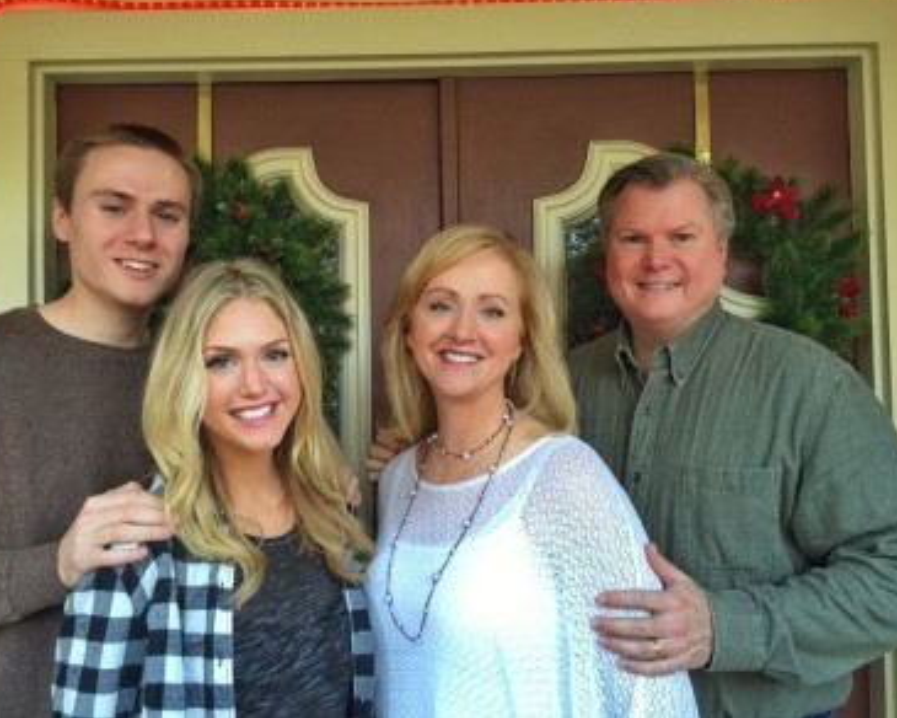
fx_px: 823
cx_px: 418
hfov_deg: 57.1
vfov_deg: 47.1
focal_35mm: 31
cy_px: 352
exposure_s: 1/30
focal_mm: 4.15
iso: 40
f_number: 2.2
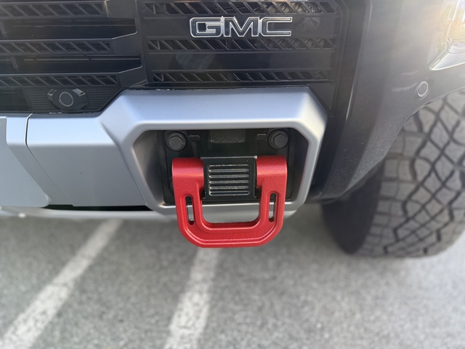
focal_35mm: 24
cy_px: 174
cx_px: 232
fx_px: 322
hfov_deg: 71.6
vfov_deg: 56.8
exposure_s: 1/56
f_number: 1.78
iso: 640
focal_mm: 6.76
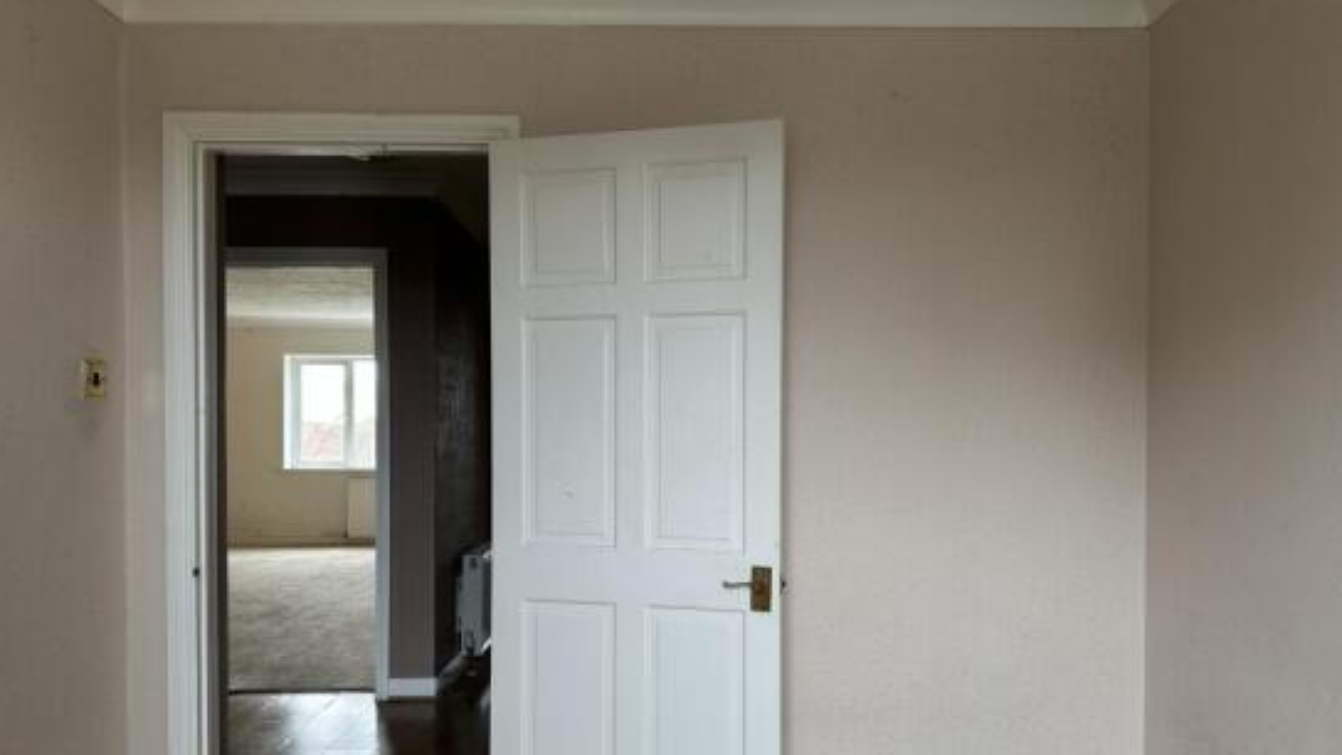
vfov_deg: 41.3
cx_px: 704
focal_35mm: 28
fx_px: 996
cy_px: 445
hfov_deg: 67.9
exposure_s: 1/121
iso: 80
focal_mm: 6.86
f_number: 1.78
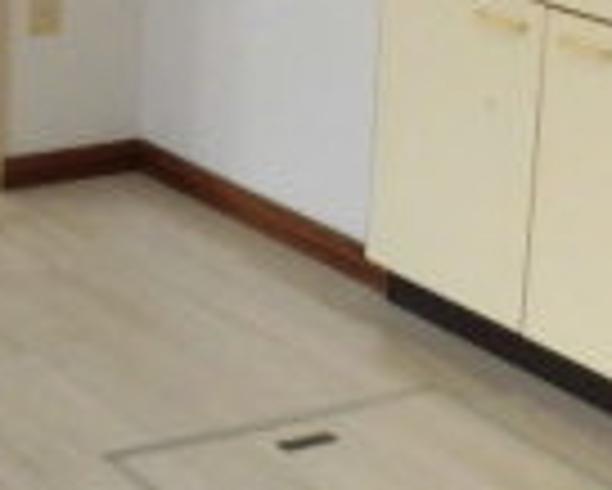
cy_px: -162
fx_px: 1994
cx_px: -428
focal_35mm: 110
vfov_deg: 13.5
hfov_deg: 15.4
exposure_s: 1/60
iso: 160
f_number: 3.1
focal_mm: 4.3
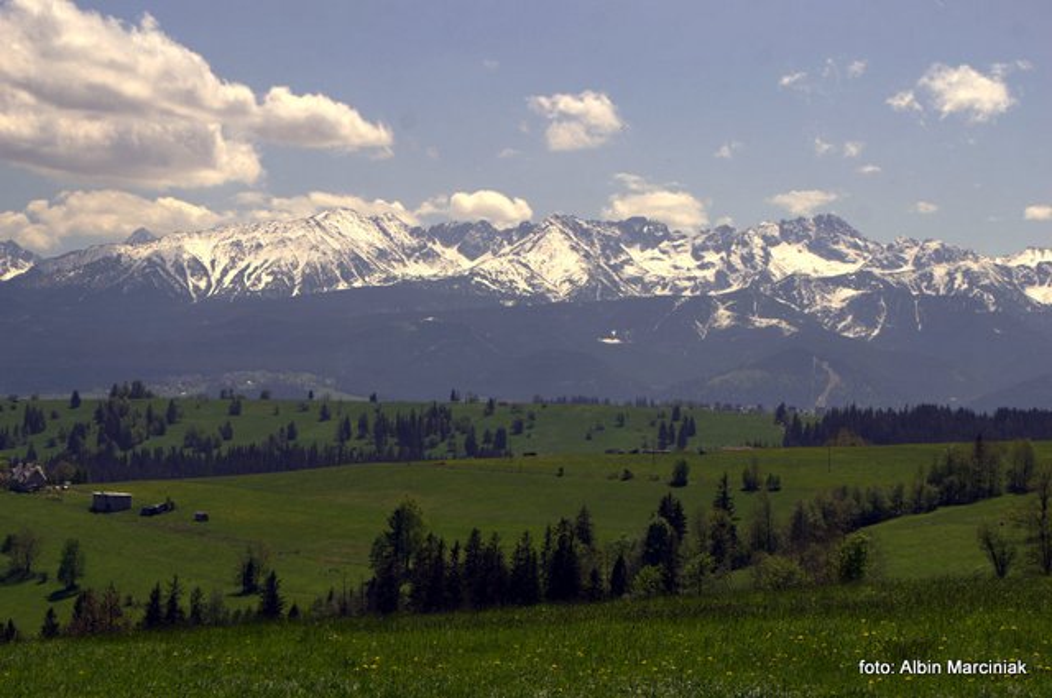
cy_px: 349
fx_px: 2276
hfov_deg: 26.0
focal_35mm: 78
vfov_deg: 17.4
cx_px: 526
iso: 100
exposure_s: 1/320
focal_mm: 52
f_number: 9
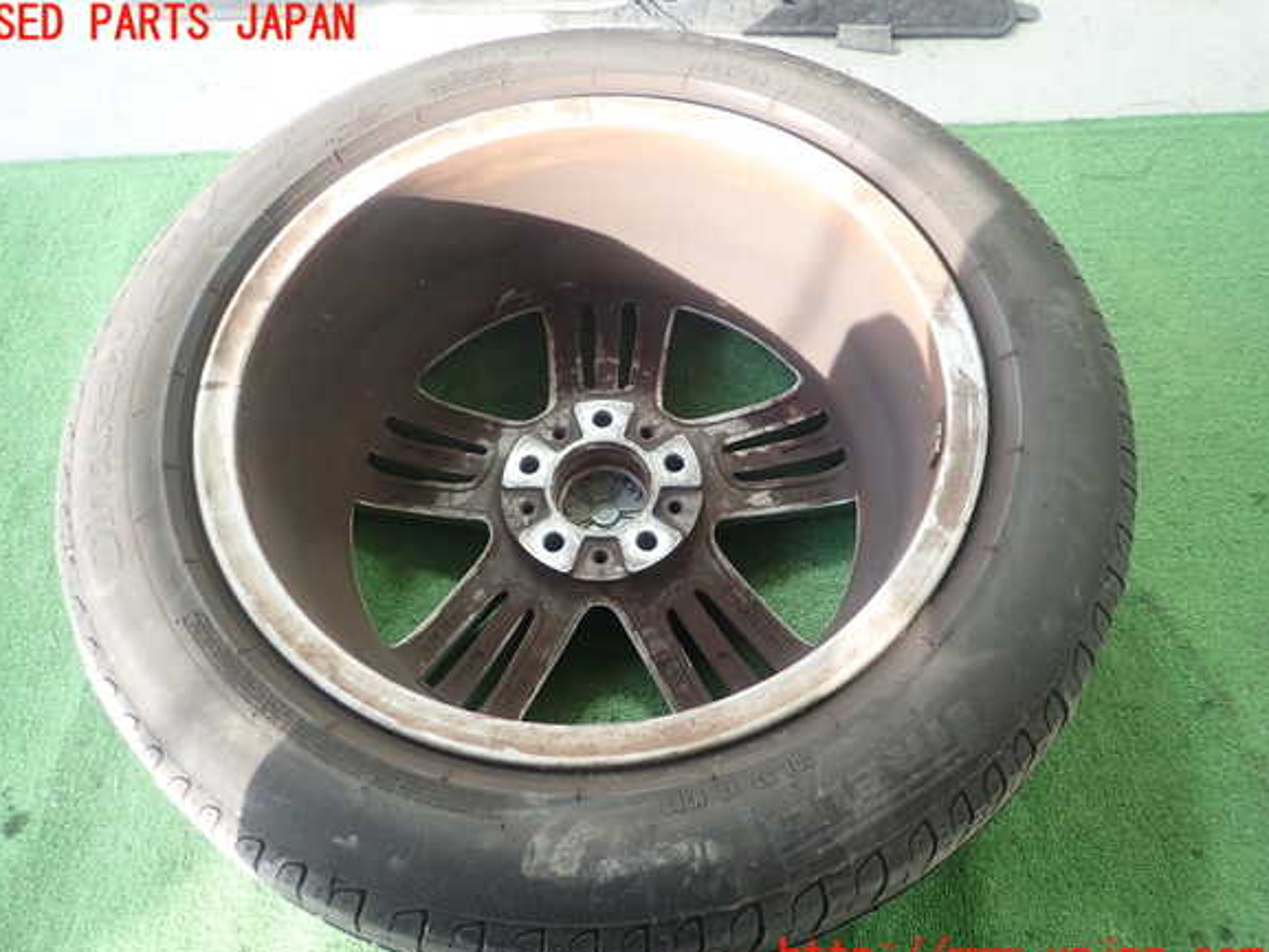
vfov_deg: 53.1
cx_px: 616
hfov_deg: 67.3
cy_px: 492
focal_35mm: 26
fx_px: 953
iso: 200
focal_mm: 4.5
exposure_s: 1/50
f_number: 2
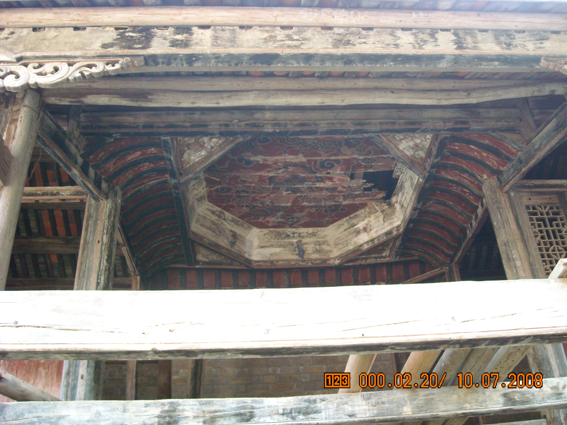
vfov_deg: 40.7
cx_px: 284
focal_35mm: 35
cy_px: 212
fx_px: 573
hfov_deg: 52.6
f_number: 2.8
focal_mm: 5.7
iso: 383
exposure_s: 1/60
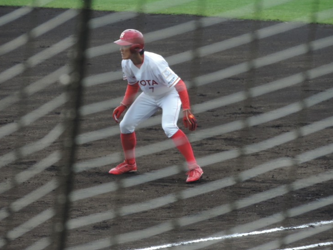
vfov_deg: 2.7
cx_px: 161
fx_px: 5241
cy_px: 115
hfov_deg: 3.6
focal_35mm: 545
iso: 200
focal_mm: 89.1
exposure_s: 1/250
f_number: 4.9
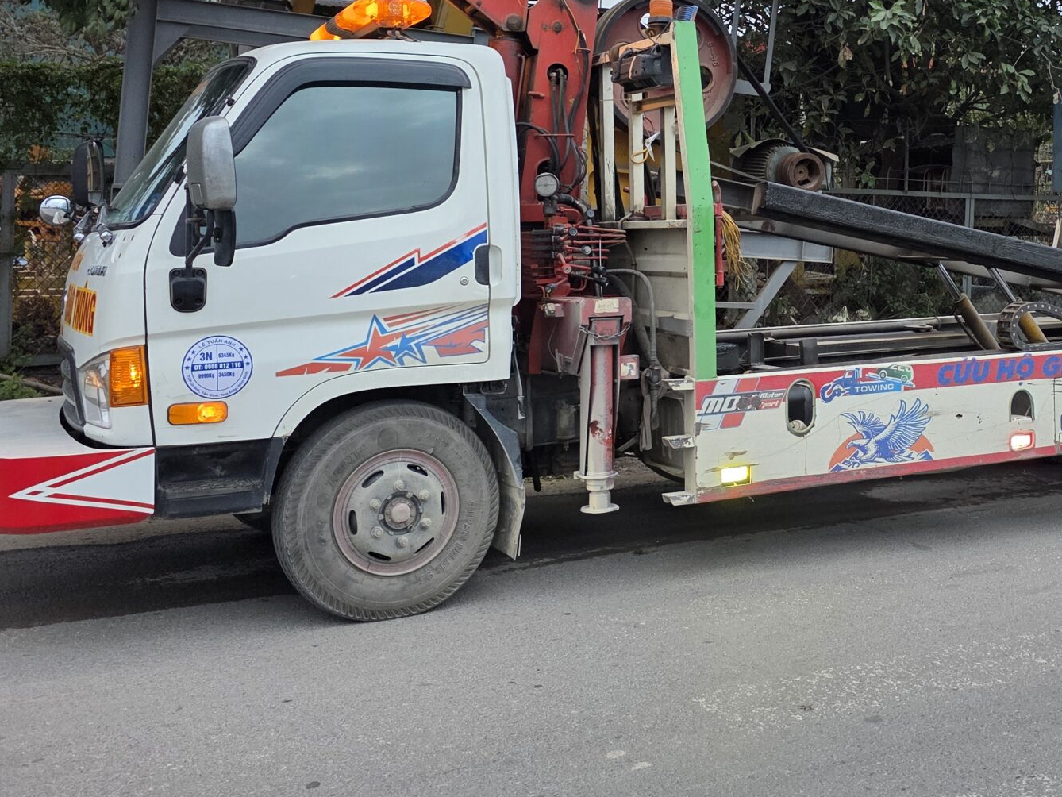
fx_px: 1350
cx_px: 840
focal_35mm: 44
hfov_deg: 41.2
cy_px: 206
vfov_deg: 32.3
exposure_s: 1/180
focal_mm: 6.3
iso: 125
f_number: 1.7
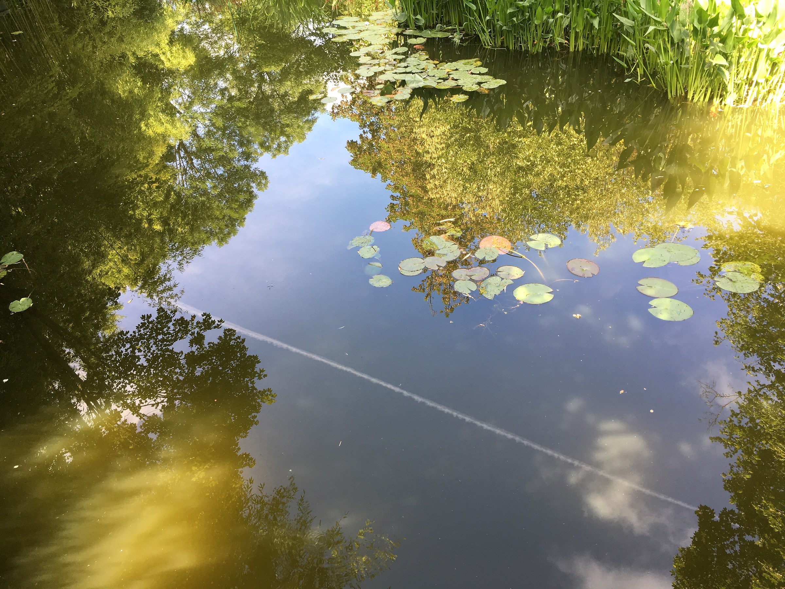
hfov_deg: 61.7
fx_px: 658
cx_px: 392
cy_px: 294
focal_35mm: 29
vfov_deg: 48.2
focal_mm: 4.15
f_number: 2.2
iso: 32
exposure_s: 1/100
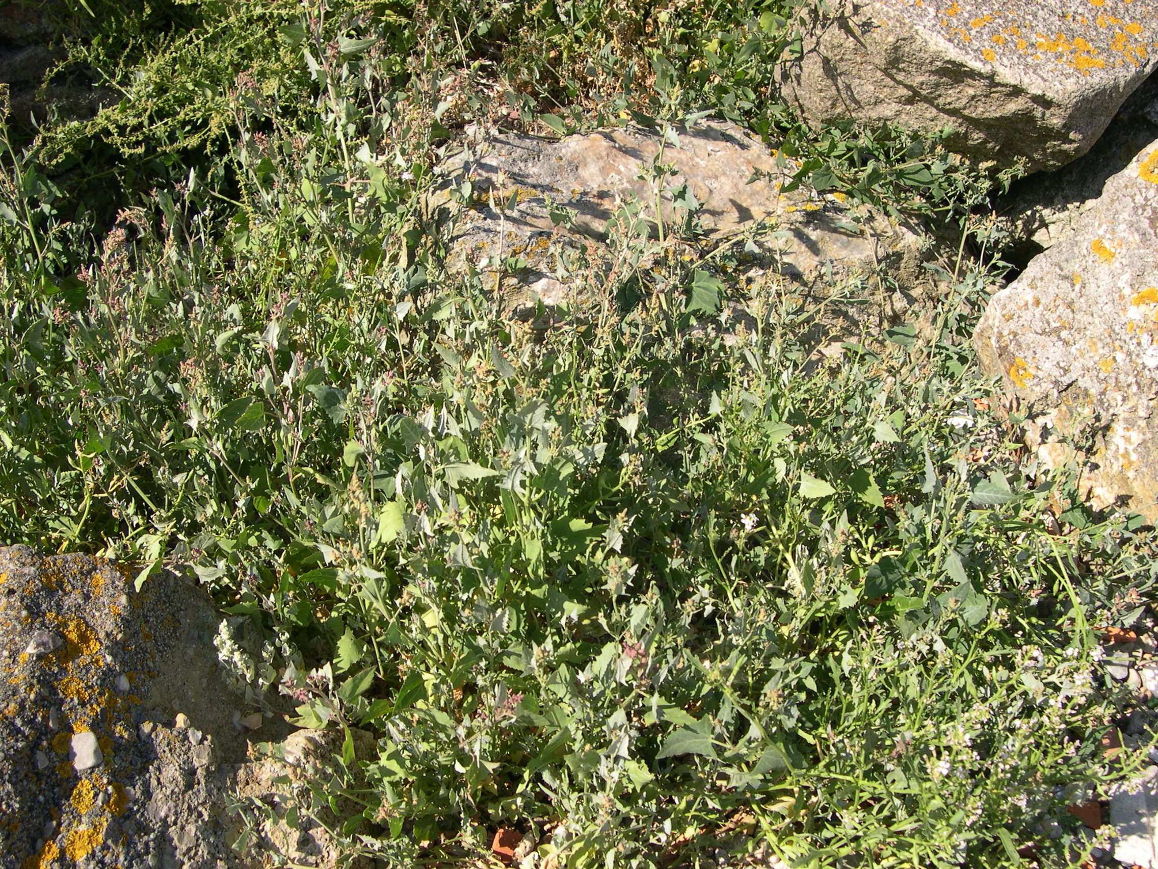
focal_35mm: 38
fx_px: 1271
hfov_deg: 49.0
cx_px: 579
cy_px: 434
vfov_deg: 37.7
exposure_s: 1/128
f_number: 7.6
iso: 100
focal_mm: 8
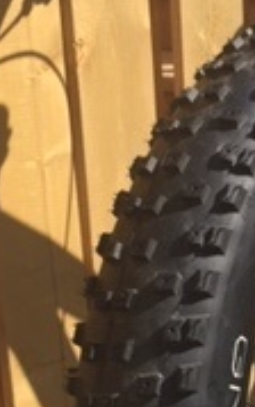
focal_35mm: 110
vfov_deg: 18.9
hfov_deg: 11.6
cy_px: 266
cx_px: 335
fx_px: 1222
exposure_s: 1/1582
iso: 32
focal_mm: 4.15
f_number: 2.2
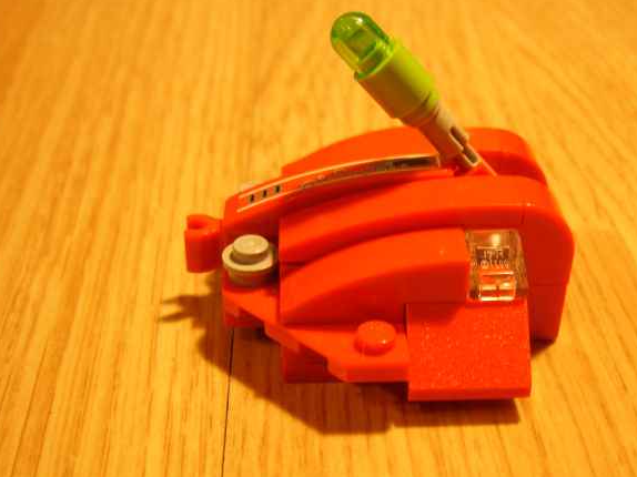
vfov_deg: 27.5
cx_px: 376
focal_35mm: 53
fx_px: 975
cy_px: 273
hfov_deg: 36.1
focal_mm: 7.8
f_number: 2.8
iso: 100
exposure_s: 1/3
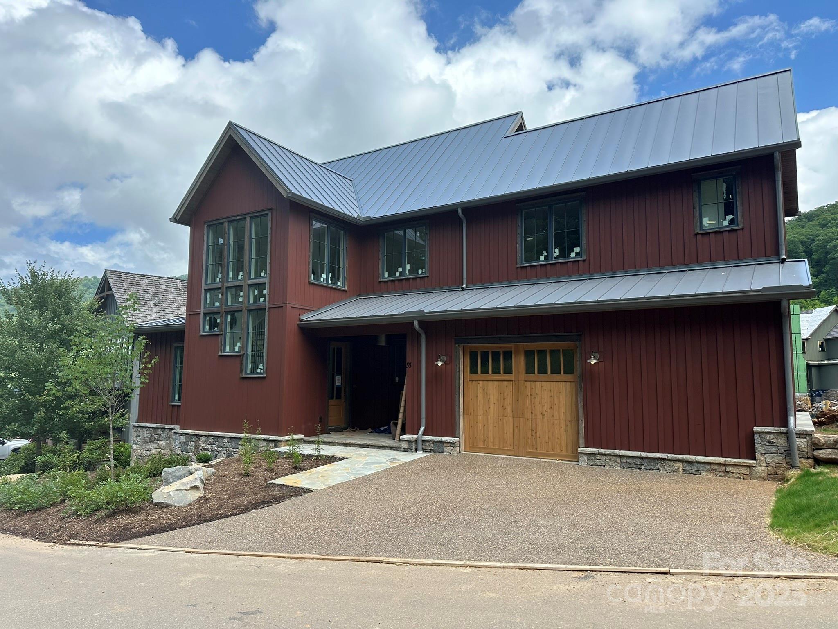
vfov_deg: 56.8
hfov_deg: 71.6
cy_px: 314
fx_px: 581
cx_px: 419
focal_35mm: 24
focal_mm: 6.86
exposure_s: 1/2591
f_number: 1.78
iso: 80
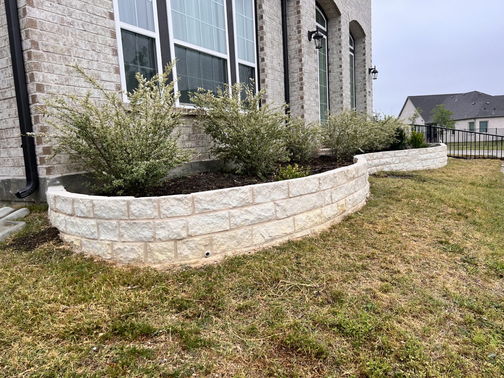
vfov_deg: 53.1
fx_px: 379
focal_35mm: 26
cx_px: 252
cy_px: 189
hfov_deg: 67.3
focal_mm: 5.7
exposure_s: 1/924
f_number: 1.5
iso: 50
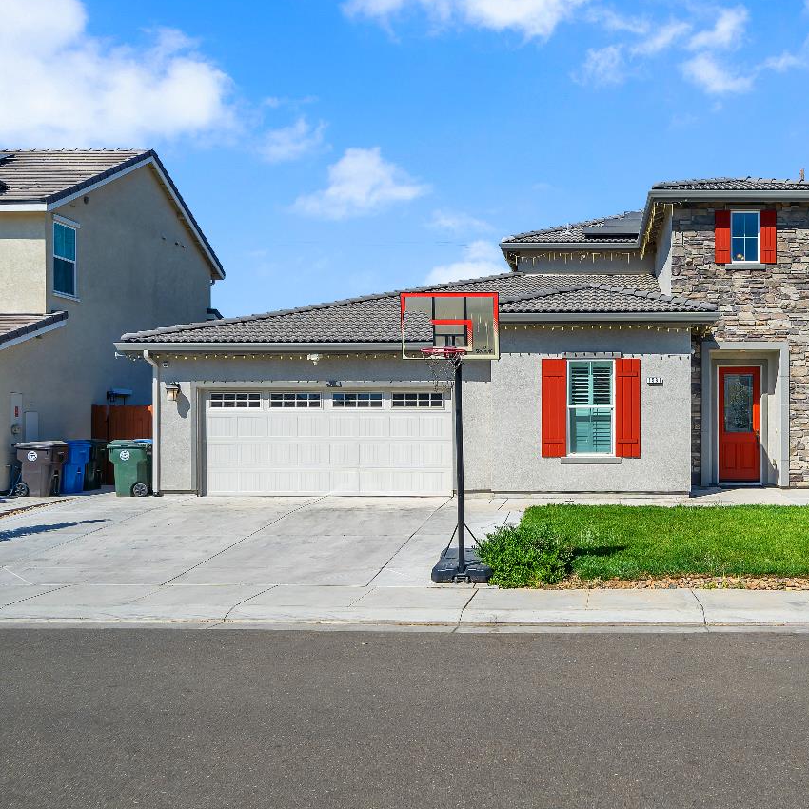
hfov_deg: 44.9
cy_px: 432
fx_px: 952
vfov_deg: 46.0
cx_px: 576
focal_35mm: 36
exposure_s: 1/250
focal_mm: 24
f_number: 10
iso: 100
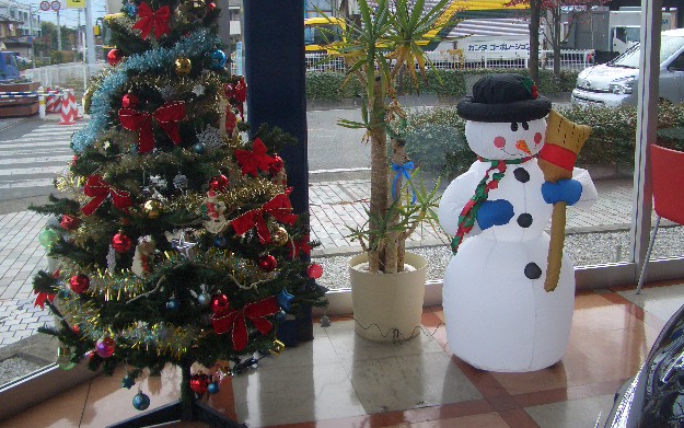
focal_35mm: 38
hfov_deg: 51.5
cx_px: 338
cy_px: 182
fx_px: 709
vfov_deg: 33.5
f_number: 2.6
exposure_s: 1/250
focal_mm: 5.8
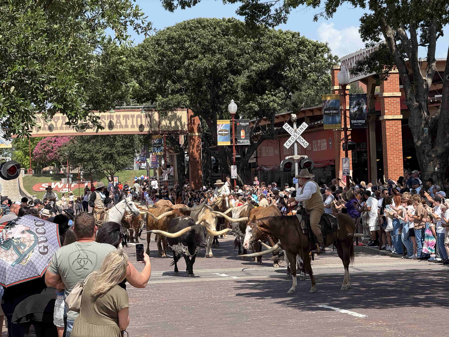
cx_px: 224
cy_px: 168
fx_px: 1557
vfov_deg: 12.3
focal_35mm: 120
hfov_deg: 16.4
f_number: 2.8
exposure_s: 1/1130
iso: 64
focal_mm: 15.66
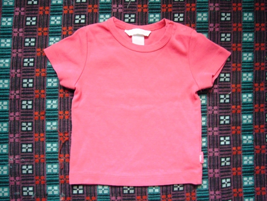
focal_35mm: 28
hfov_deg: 63.4
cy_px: 100
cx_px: 134
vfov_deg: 49.8
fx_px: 216
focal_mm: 4.6
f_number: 2.8
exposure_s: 1/8
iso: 200
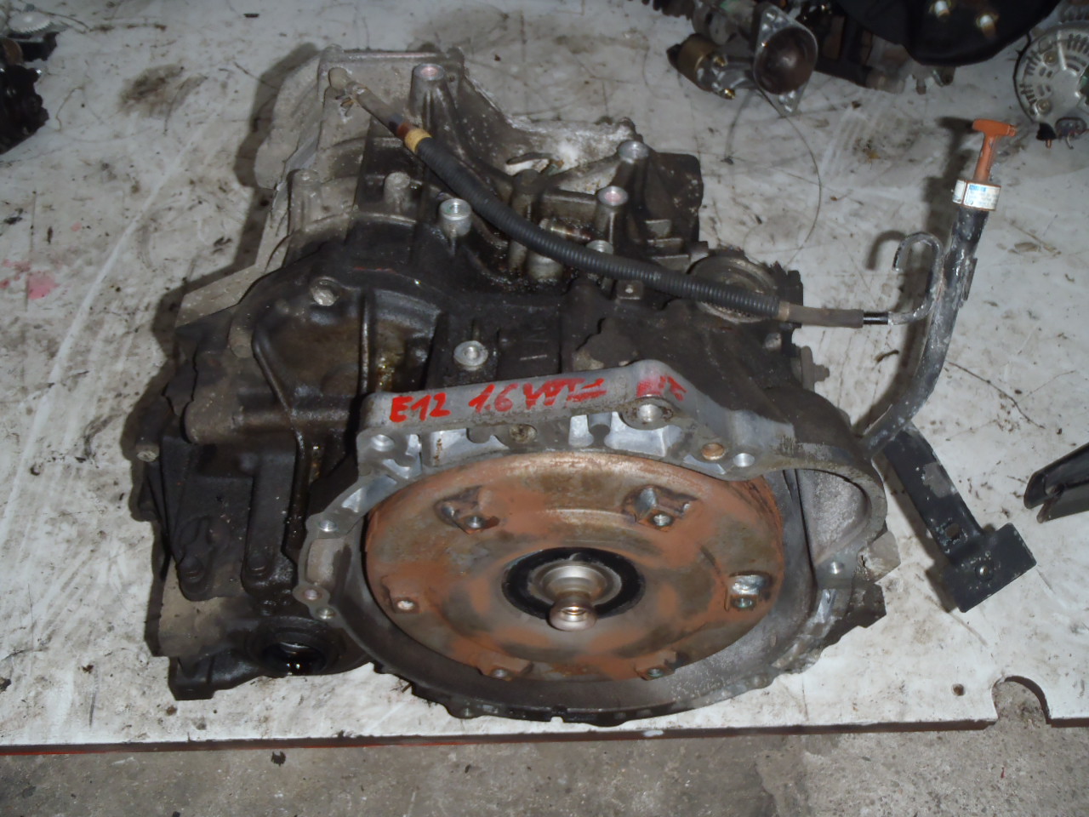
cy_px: 408
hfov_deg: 49.0
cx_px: 544
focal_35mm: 38
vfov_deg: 37.7
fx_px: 1195
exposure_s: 1/40
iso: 160
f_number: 4.6
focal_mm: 6.83
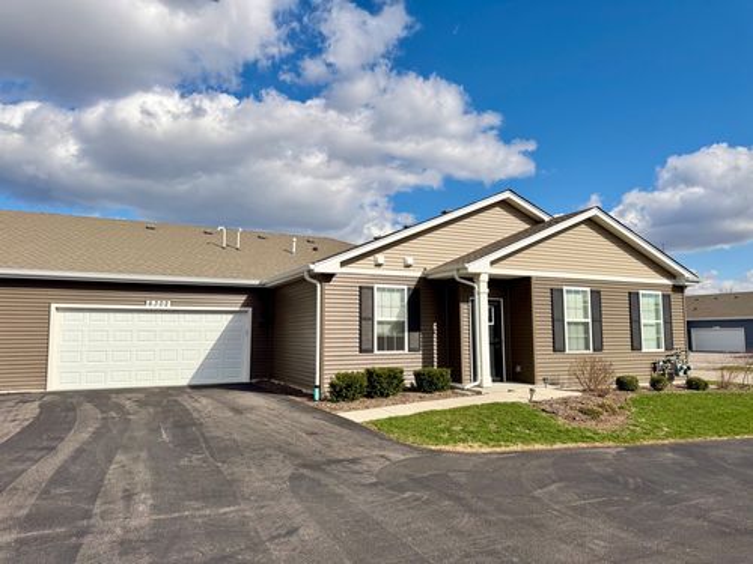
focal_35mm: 24
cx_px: 376
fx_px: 522
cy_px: 282
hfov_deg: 71.6
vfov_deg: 56.8
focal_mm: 6.76
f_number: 1.78
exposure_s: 1/5319
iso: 100
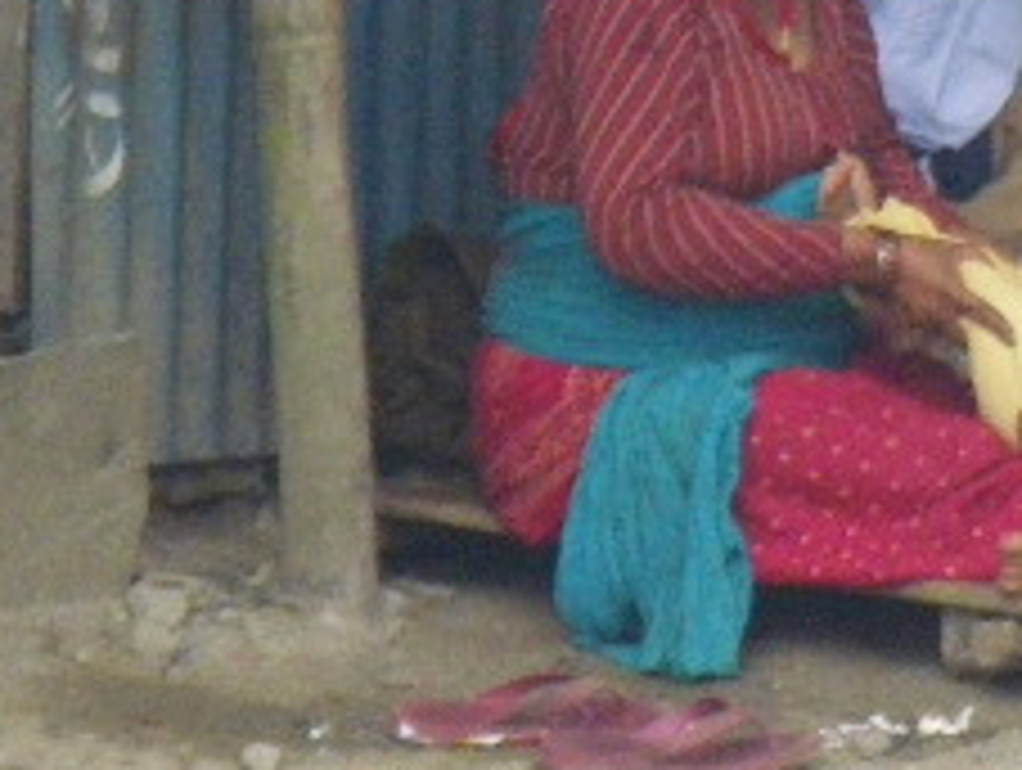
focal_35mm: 525
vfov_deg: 2.8
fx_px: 15525
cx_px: 1078
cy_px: -356
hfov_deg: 3.8
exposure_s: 1/250
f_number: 5.5
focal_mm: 25
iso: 400
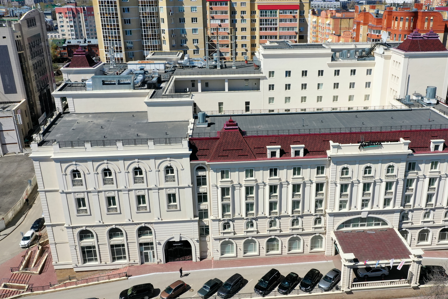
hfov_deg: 56.9
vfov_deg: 39.9
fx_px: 411
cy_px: 140
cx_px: 261
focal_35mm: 33
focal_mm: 10.26
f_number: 6.3
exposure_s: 1/640
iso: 100
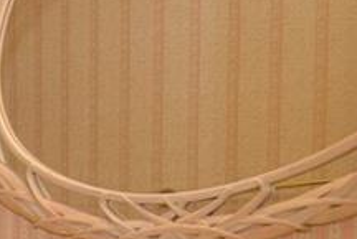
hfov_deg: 22.5
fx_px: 706
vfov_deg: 17.9
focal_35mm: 71
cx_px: -198
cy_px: 316
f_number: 4
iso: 200
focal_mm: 10
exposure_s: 1/60
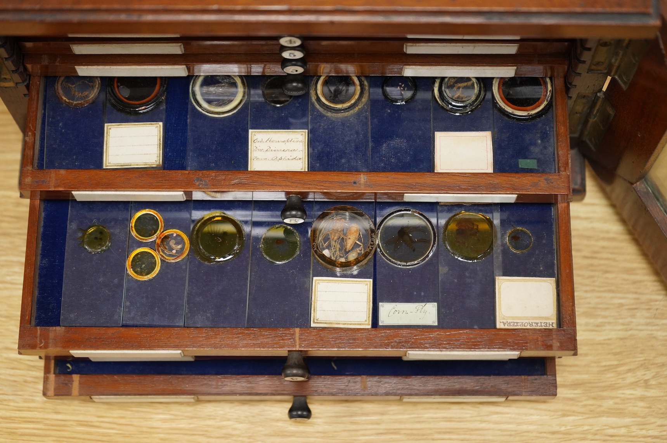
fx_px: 1296
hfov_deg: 28.9
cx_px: 334
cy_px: 222
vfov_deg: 19.4
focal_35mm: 70
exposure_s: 1/160
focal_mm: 70
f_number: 5.6
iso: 4000
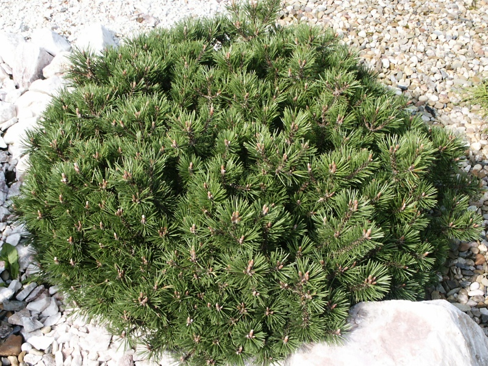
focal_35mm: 49
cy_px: 183
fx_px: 691
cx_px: 244
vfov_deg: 29.7
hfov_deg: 38.9
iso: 64
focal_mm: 10.26
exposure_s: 1/90
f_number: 8
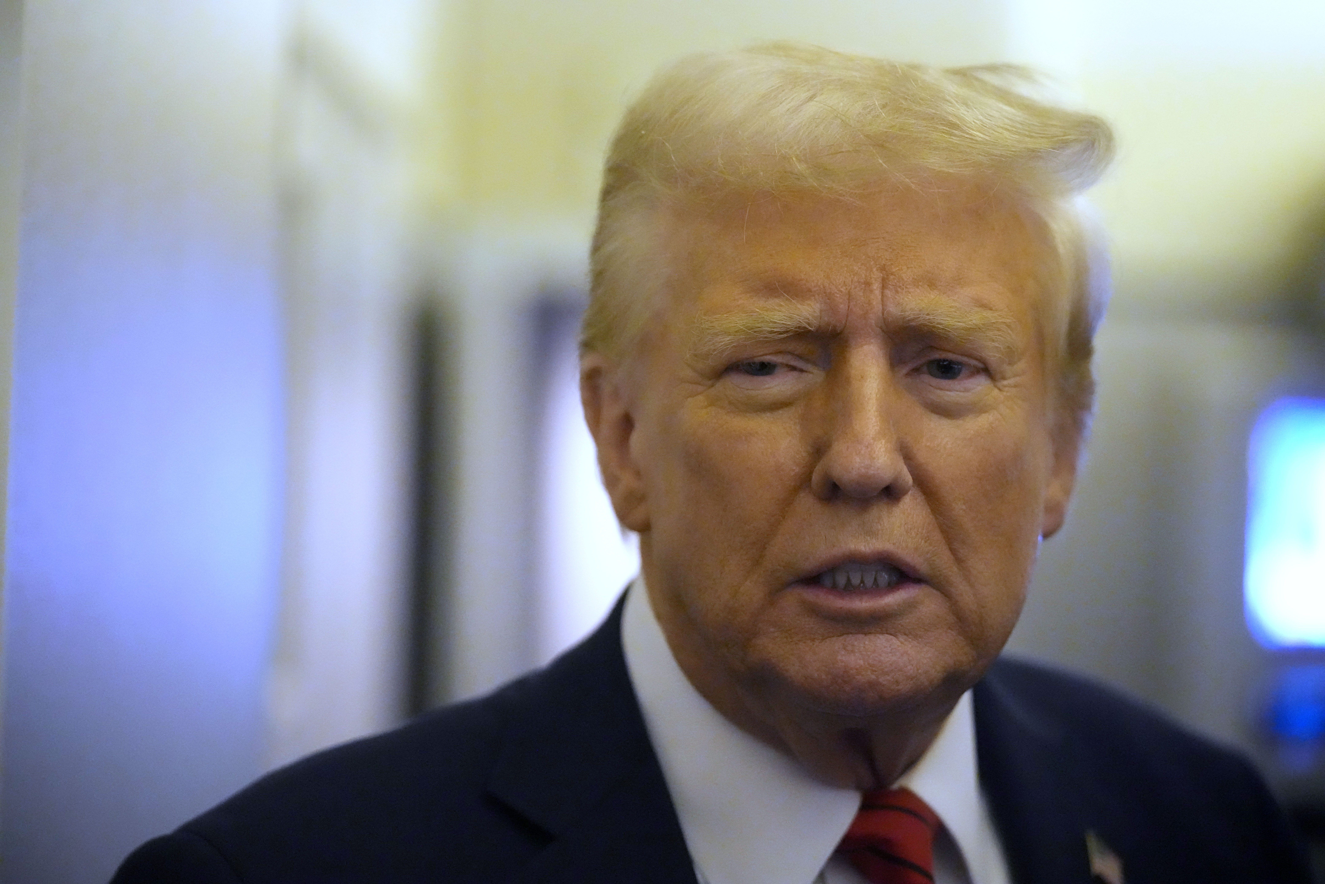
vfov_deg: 13.0
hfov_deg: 19.5
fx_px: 3864
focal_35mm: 105
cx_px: 662
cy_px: 442
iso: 16000
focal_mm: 105
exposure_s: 1/250
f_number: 2.8
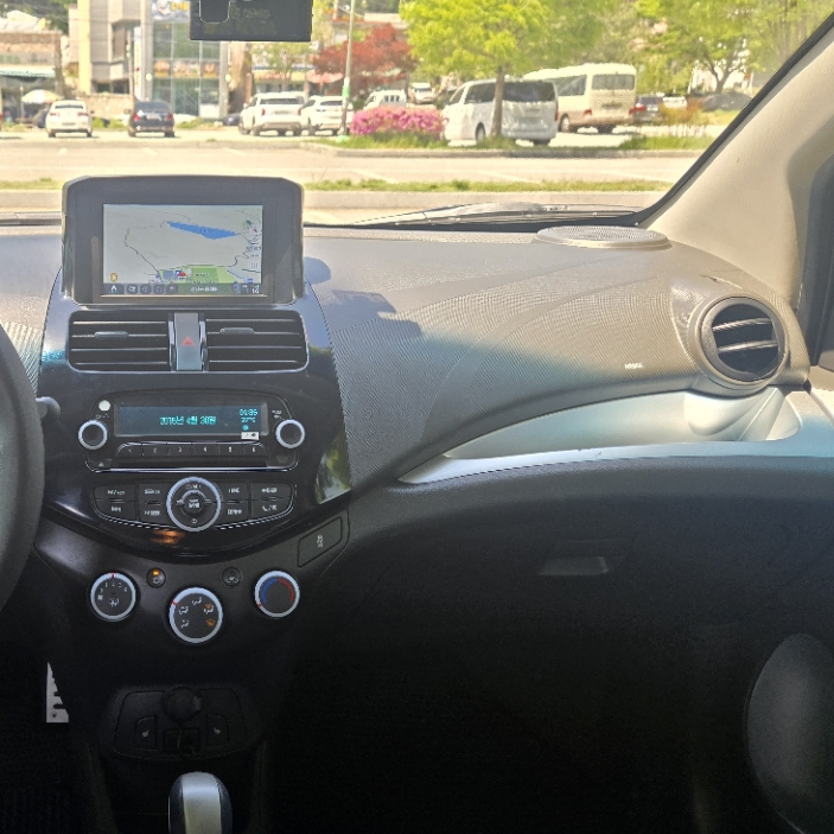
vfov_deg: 44.9
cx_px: 158
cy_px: 413
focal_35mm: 37
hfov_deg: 42.7
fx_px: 1009
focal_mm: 5.4
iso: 64
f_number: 1.8
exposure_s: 1/180
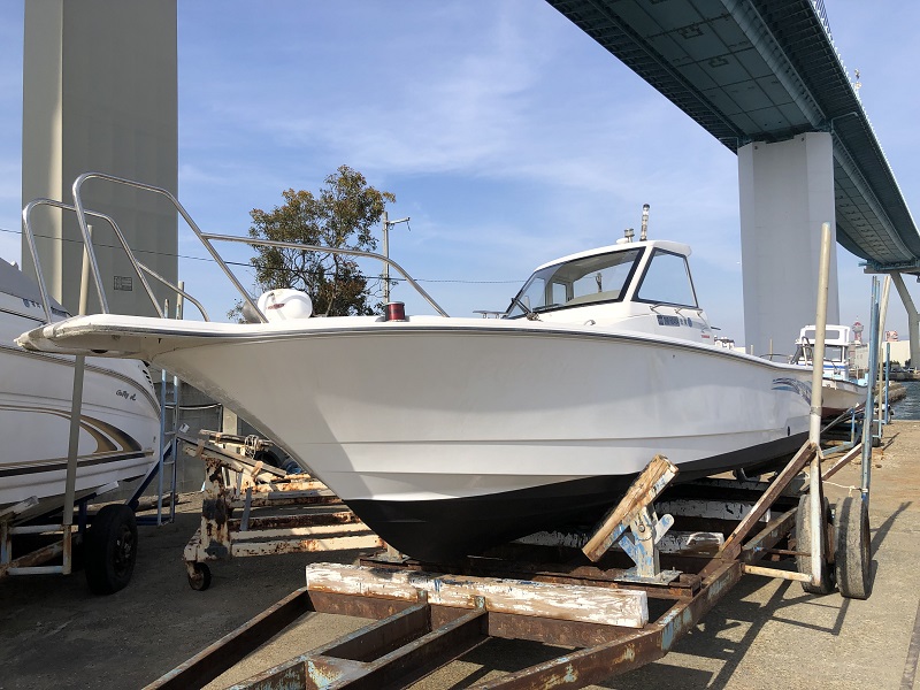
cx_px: 460
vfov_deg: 49.7
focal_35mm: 28
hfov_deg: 63.4
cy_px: 345
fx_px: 744
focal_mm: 4
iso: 20
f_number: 1.8
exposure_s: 1/2183
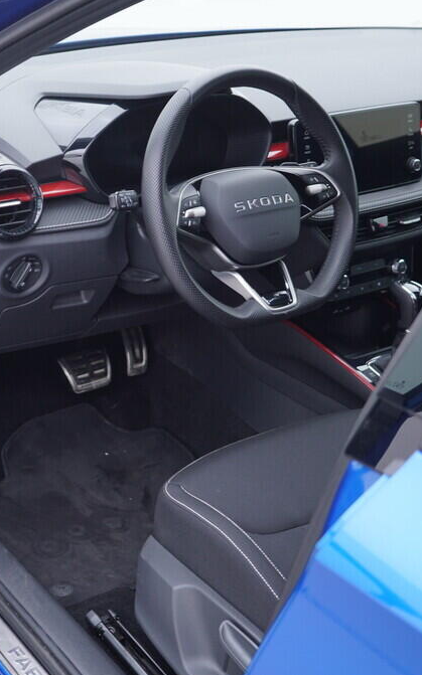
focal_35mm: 56
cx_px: 82
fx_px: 1031
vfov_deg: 36.3
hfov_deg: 22.8
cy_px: 333
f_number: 2.8
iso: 160
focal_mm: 24
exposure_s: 1/40
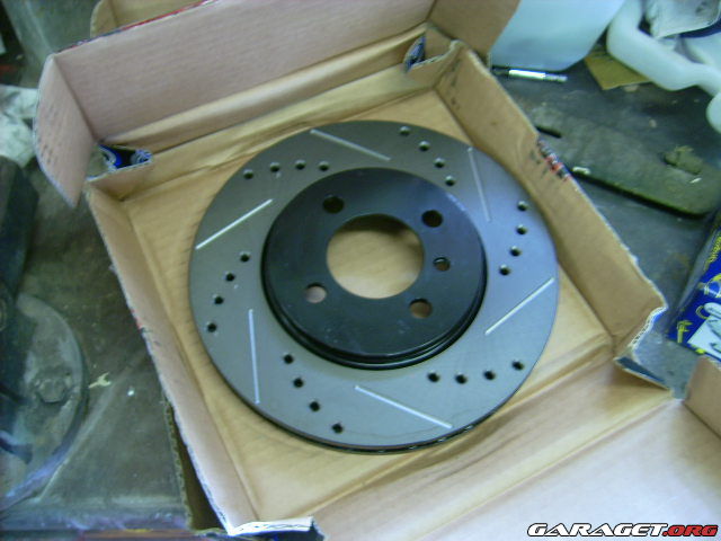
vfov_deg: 40.7
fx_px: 729
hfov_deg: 52.6
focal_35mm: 35
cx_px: 360
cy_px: 270
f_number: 2.8
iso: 50
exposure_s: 1/5
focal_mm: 5.95
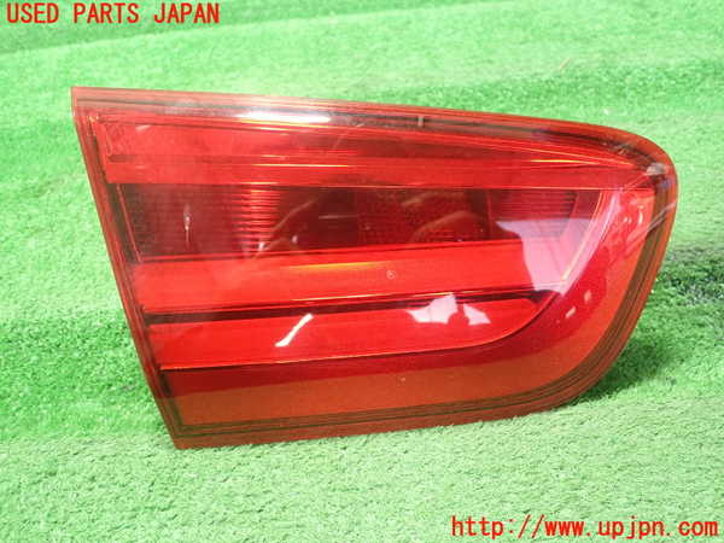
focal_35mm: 30
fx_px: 627
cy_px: 272
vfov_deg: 46.8
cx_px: 362
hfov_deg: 60.0
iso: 800
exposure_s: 1/100
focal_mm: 5.5
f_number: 2.3
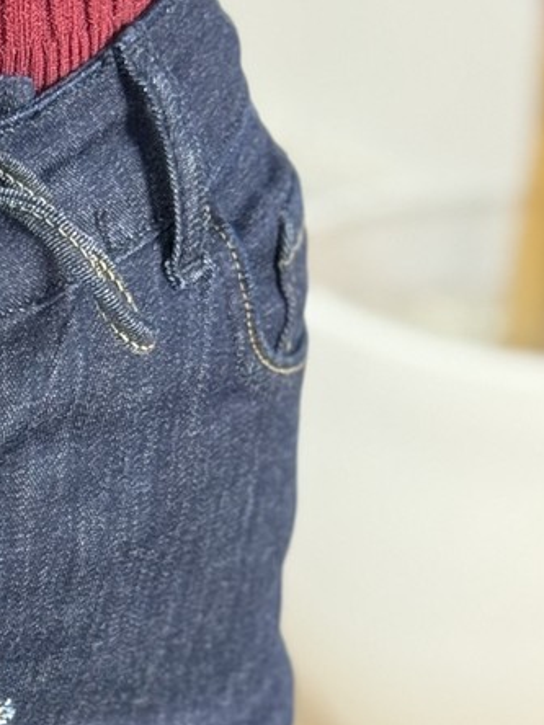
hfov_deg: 8.3
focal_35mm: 173
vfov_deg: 11.1
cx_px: -343
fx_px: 3625
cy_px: 965
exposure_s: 1/50
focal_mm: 6.76
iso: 100
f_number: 1.78
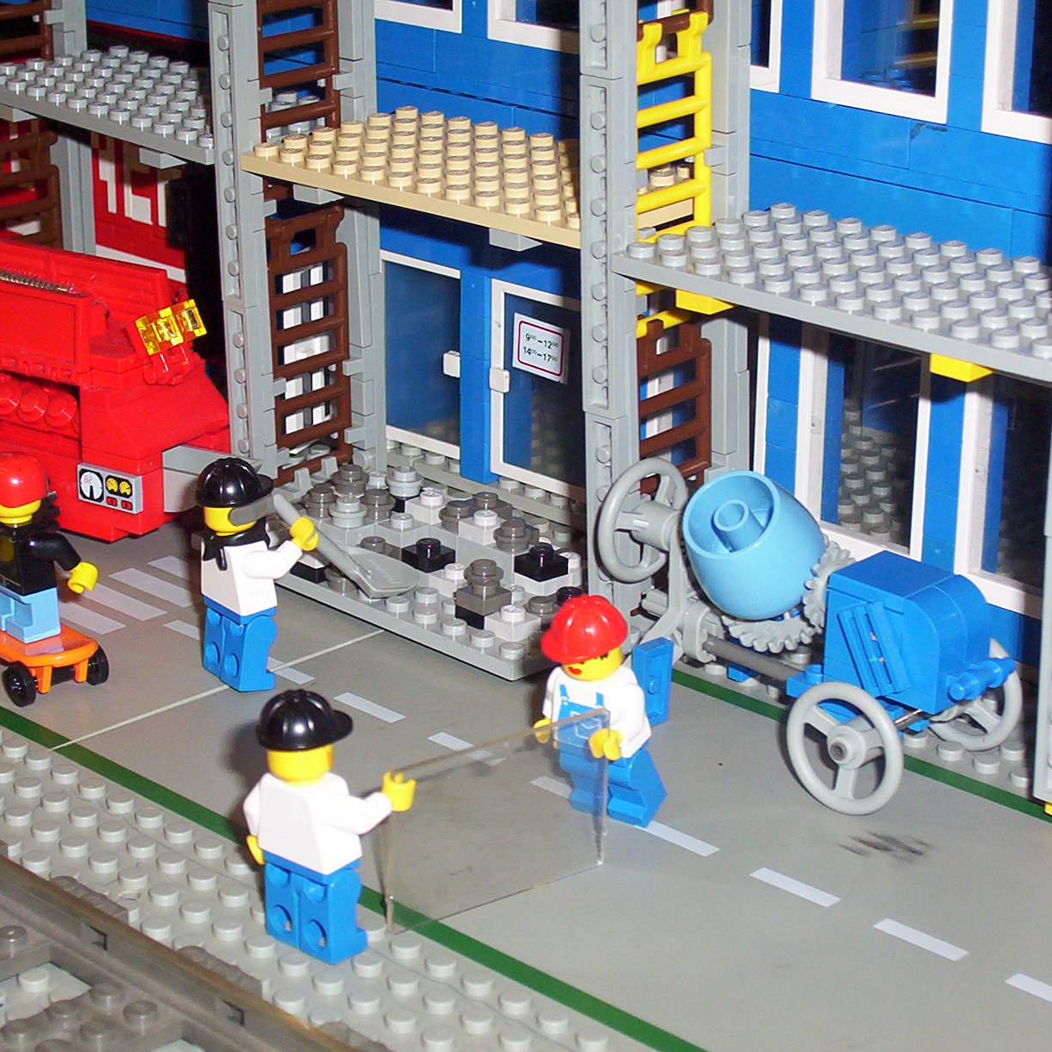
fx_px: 3301
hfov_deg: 18.1
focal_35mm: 96
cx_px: 496
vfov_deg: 18.1
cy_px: 523
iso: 140
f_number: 3.62
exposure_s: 1/93.2
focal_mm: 10.76
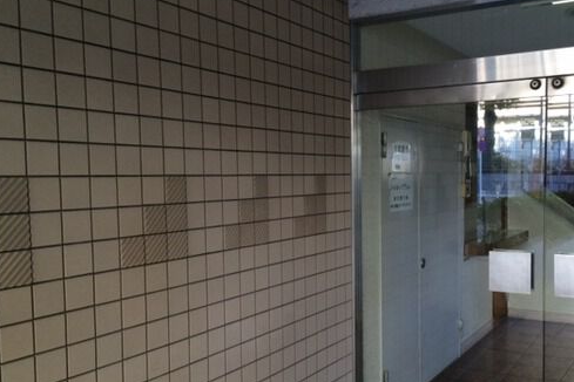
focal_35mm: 37
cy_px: 218
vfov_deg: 35.9
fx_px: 590
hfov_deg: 51.5
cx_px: 345
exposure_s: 1/30
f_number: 2.2
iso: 50
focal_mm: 4.15
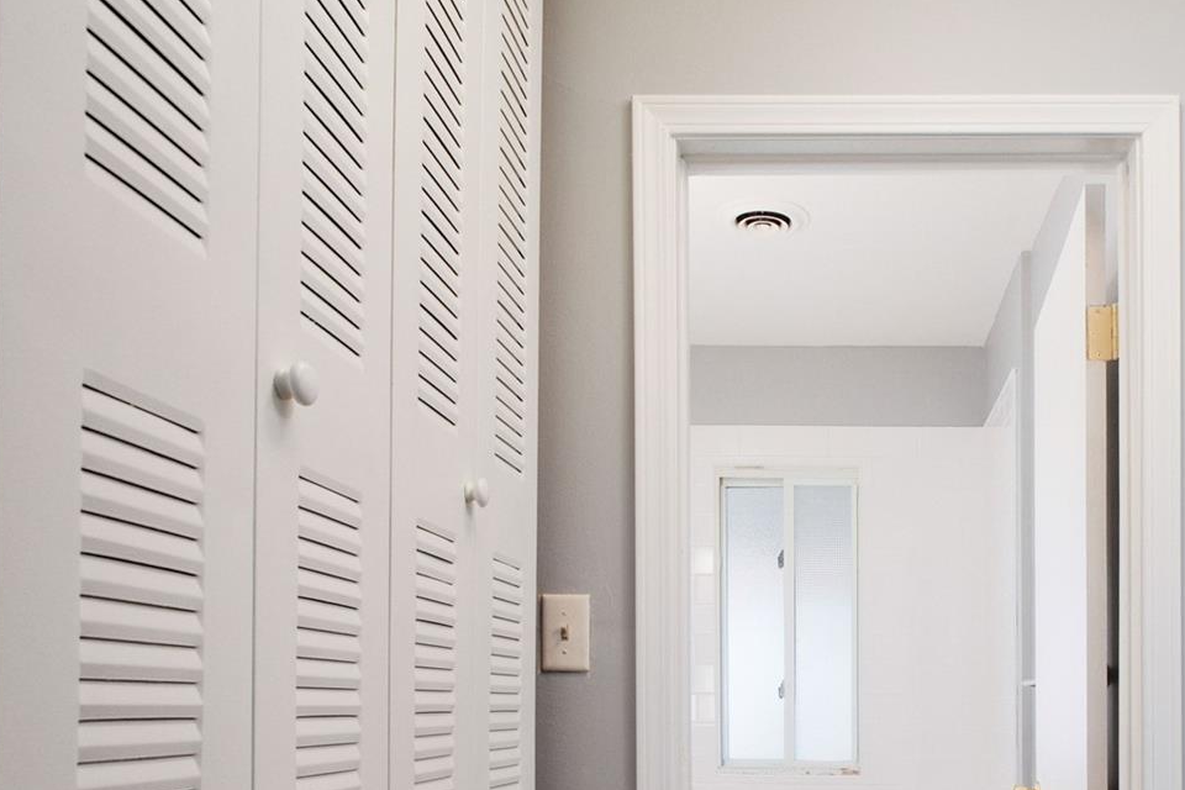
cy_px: 698
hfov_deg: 57.9
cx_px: 754
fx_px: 1053
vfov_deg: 38.5
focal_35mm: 32
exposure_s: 1/125
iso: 500
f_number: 8
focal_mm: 10
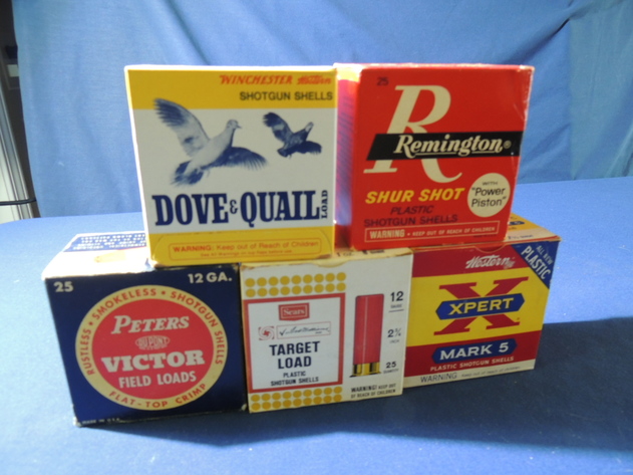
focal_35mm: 24
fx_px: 439
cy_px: 238
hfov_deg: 71.6
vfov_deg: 56.8
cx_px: 316
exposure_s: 1/15
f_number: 3
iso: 400
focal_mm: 4.3
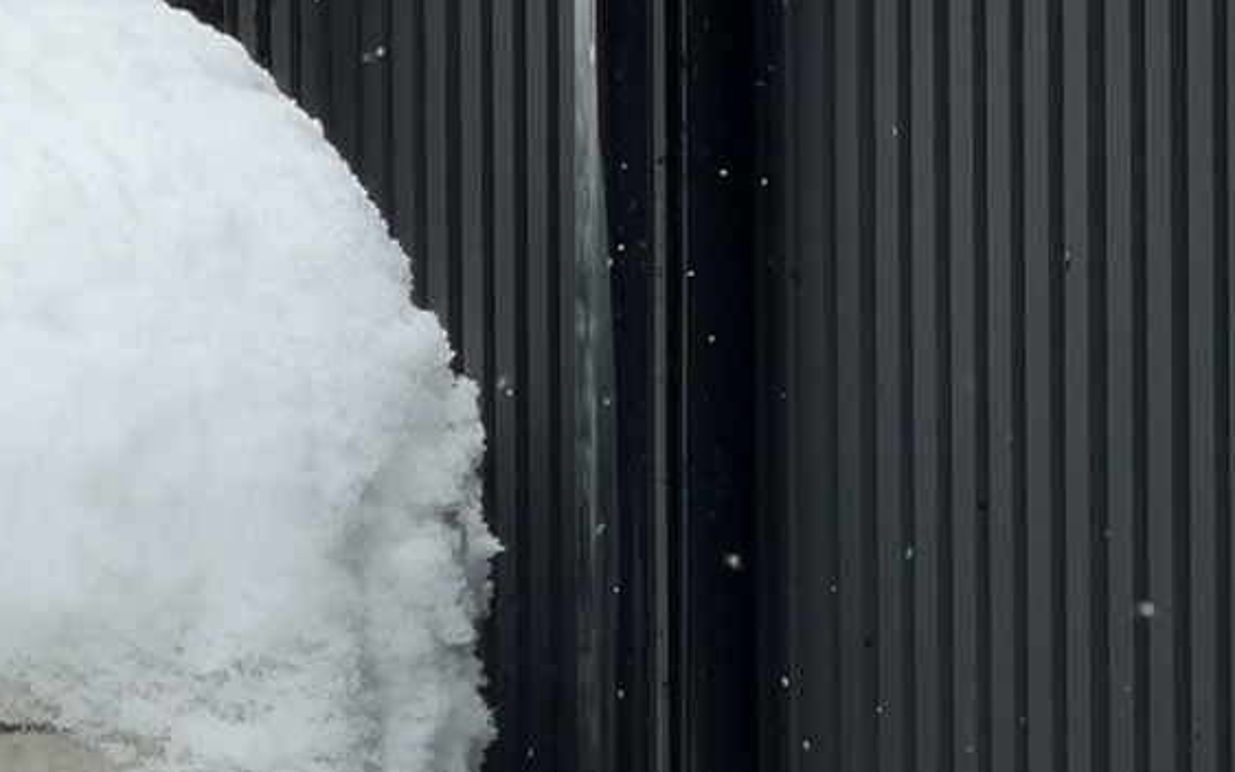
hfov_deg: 2.7
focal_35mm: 771
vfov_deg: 1.7
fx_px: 25953
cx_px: -92
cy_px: 1401
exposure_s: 1/356
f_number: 2.8
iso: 50
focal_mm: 16.89
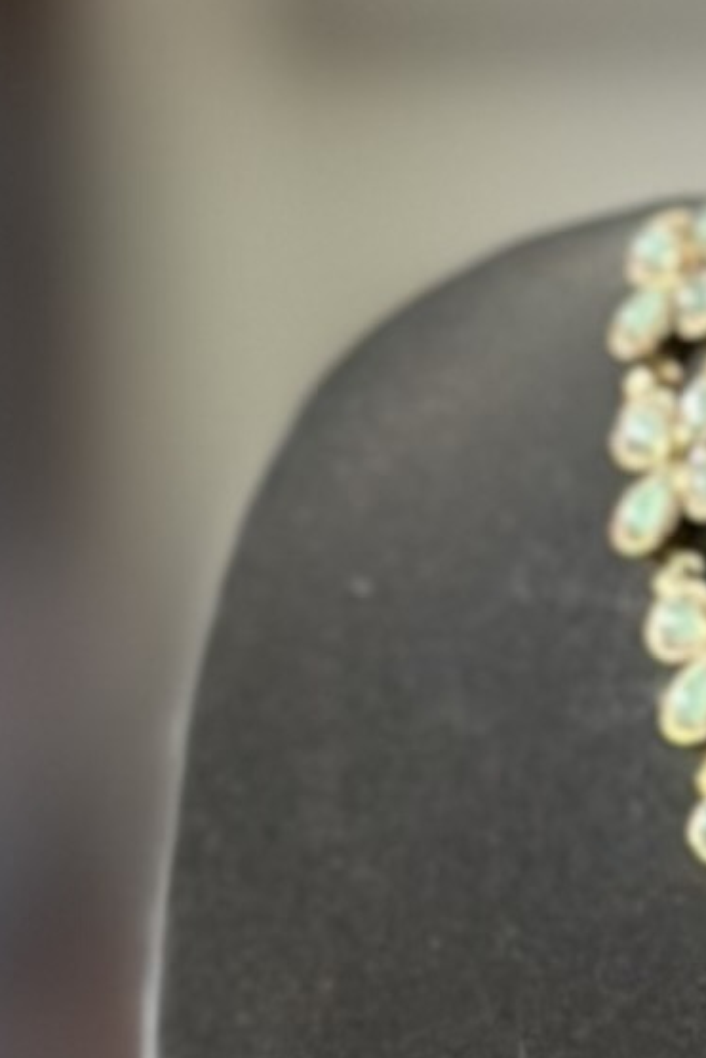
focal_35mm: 362
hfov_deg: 3.7
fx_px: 10641
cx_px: 1855
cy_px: 1876
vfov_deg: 5.6
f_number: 1.78
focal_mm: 6.86
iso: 160
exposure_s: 1/100
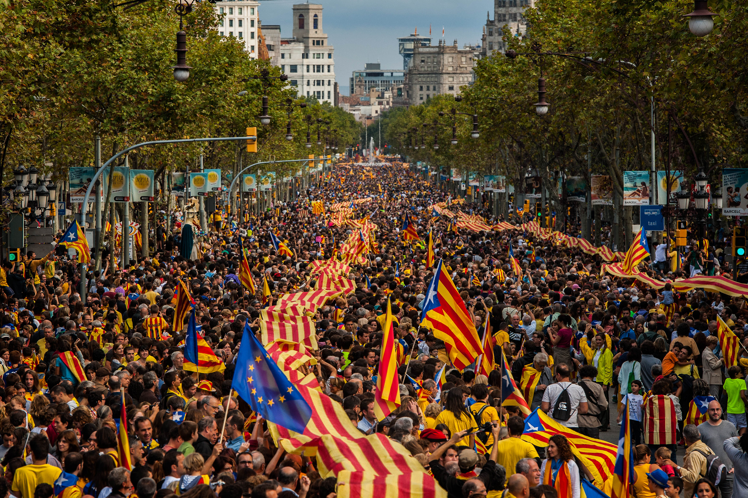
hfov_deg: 12.1
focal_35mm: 170
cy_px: 249
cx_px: 374
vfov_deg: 8.1
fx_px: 3530
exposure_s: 1/640
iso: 500
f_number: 7.1
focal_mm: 170
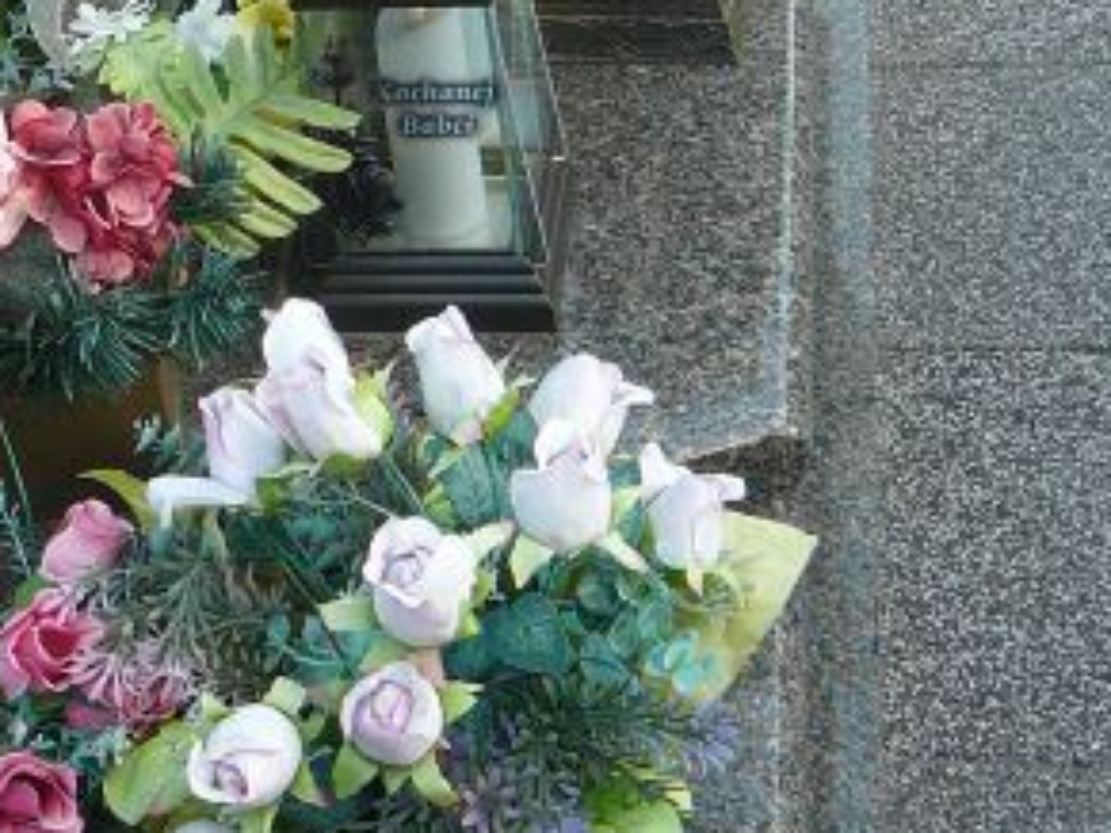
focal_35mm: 77
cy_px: -34
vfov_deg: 18.5
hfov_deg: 24.9
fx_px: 2470
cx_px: 214
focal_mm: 5.2
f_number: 2.8
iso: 80
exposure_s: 1/320
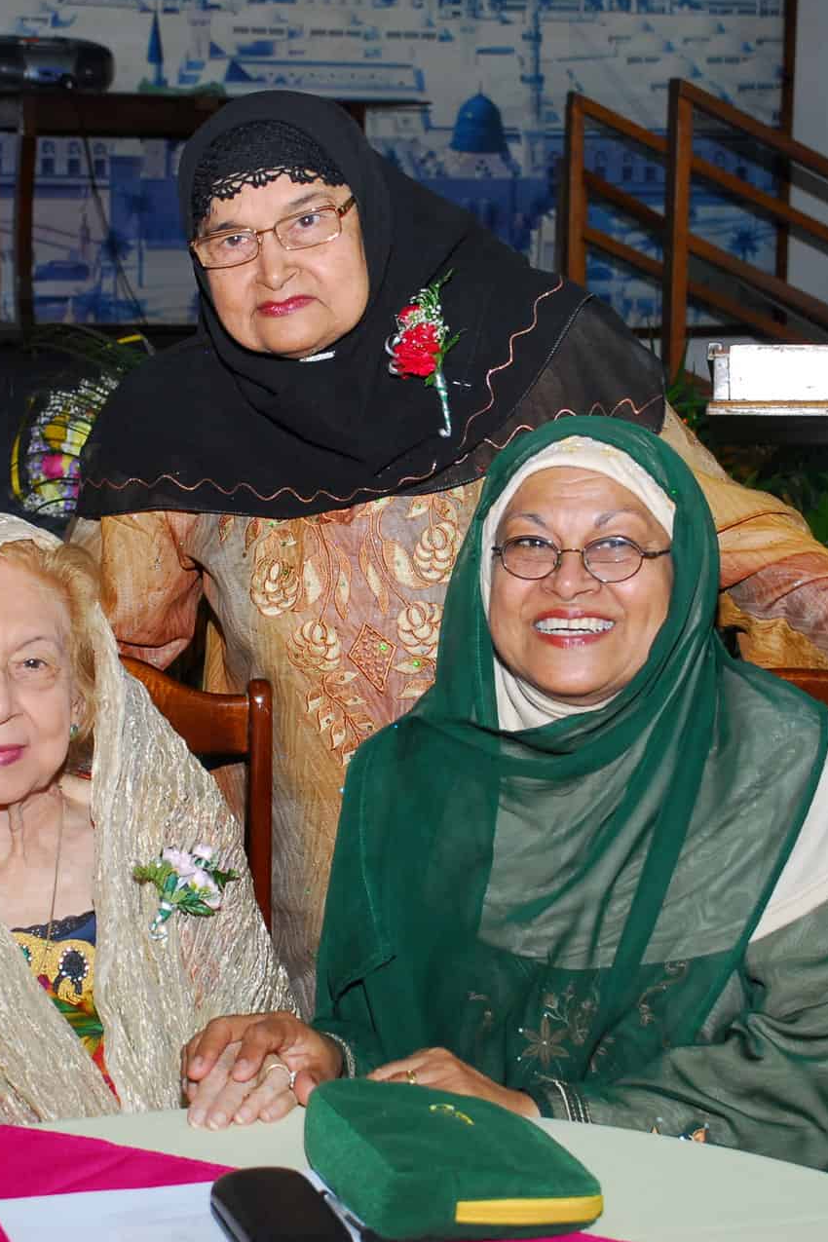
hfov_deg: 15.9
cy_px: 623
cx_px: 397
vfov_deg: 23.6
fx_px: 2967
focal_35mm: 86
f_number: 5.6
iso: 400
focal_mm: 38
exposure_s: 1/60
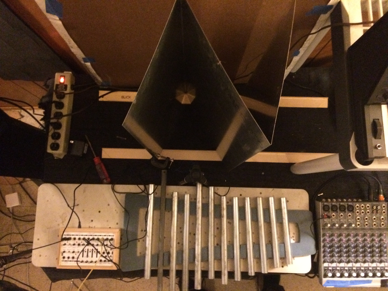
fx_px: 325
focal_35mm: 29
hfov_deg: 61.7
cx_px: 194
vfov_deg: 48.2
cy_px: 146
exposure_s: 1/15
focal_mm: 4.15
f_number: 2.2
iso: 640
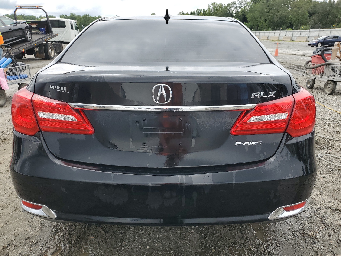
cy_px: 128
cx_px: 170
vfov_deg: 53.1
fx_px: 256
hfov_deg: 67.3
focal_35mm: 26
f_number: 1.5
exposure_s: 1/1250
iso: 50
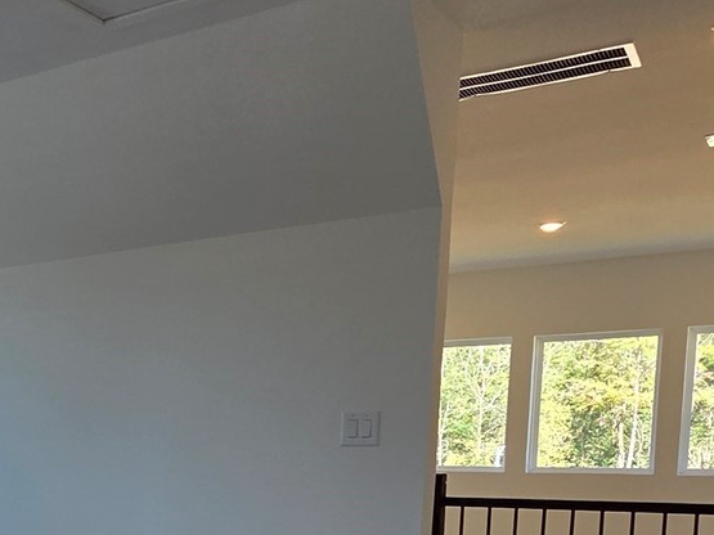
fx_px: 990
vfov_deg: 28.2
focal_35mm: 48
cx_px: -202
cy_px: 552
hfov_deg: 31.2
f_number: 2.2
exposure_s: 1/137
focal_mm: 2.2
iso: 50
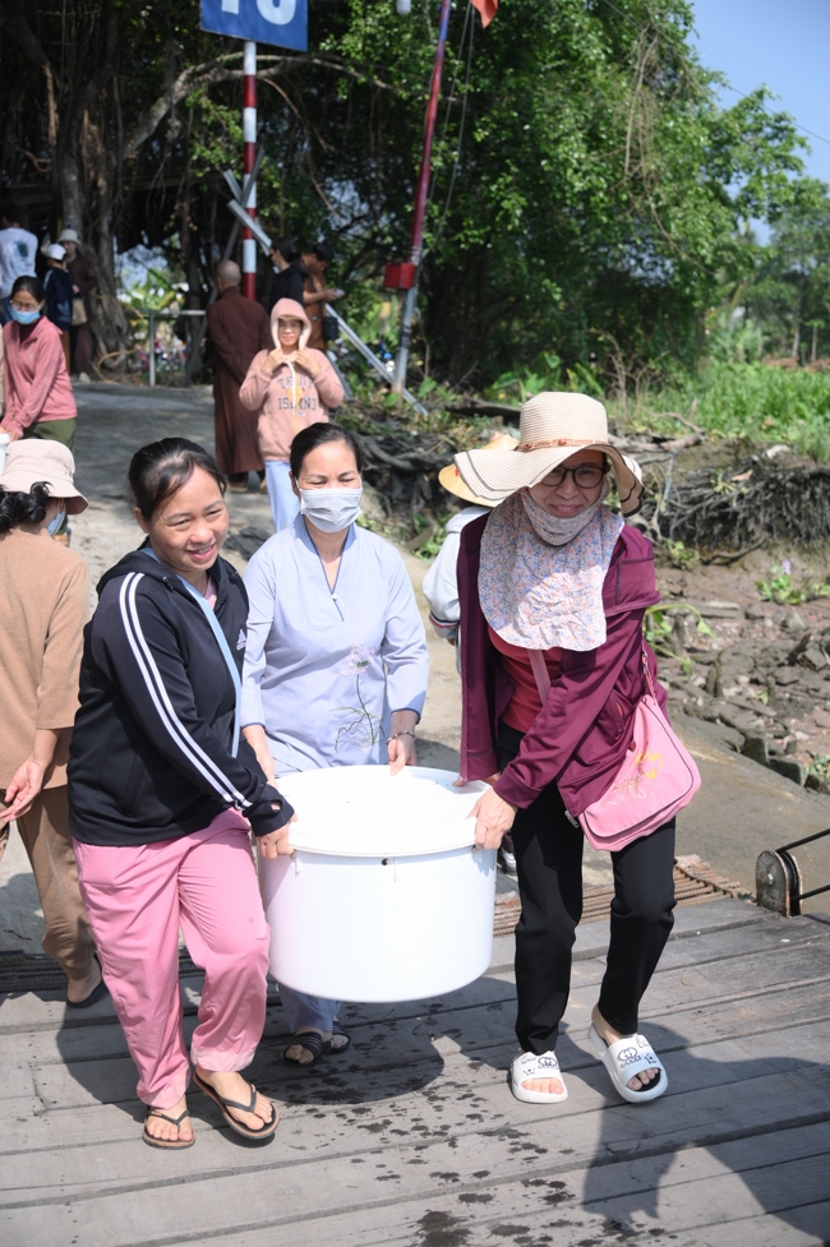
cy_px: 624
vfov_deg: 42.8
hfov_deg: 29.2
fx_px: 1593
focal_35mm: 46
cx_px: 415
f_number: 4
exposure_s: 1/2000
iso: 320
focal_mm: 46
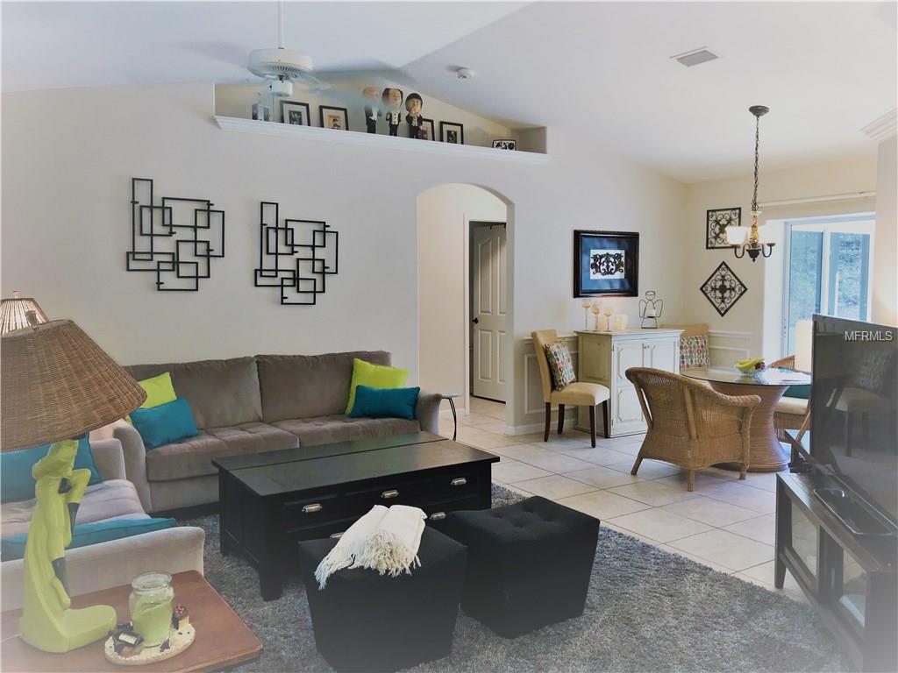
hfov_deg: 63.4
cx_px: 449
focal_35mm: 28
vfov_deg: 49.7
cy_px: 336
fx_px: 726
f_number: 1.8
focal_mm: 3.99
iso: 32
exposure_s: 1/30
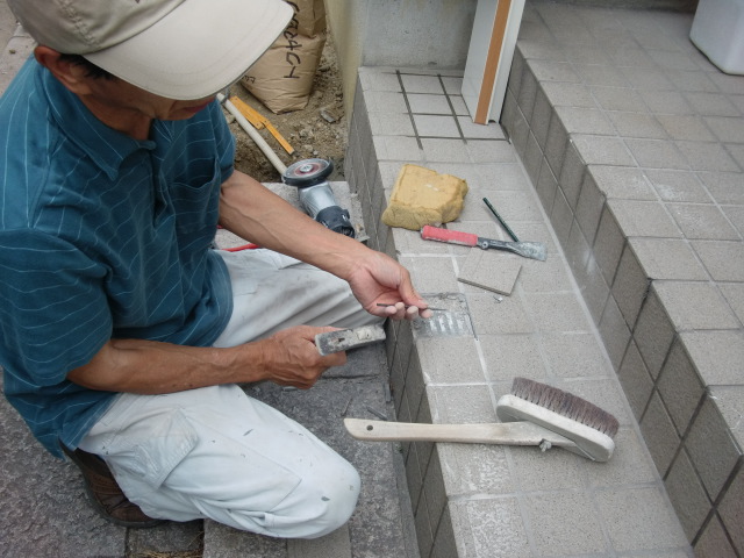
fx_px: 817
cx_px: 372
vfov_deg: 37.7
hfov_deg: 49.0
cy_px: 279
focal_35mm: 38
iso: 64
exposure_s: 1/200
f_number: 3.9
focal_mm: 6.66
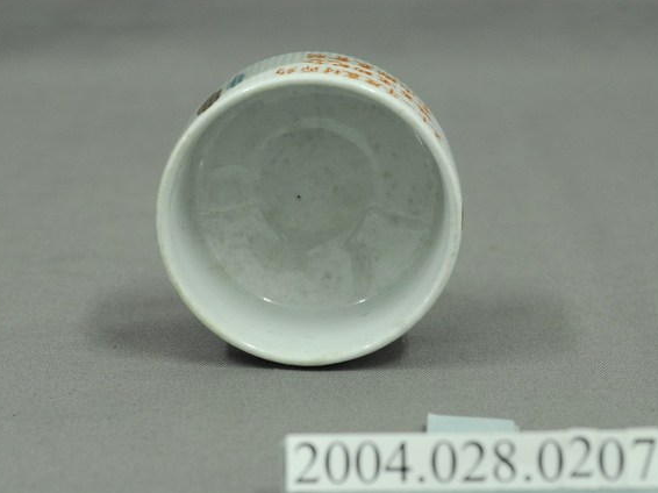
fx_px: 1862
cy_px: 246
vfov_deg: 15.1
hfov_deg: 20.0
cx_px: 320
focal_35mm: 98
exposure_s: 1/10
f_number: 8
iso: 1000
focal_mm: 60
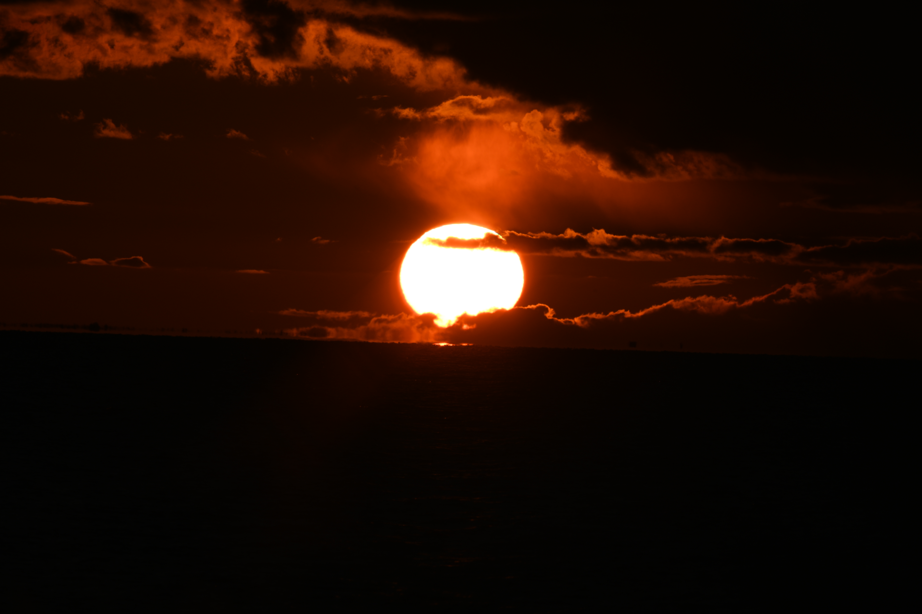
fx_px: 12797
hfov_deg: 4.1
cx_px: 461
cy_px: 307
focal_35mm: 500
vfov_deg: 2.7
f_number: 16
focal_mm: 500
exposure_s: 1/2500
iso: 100
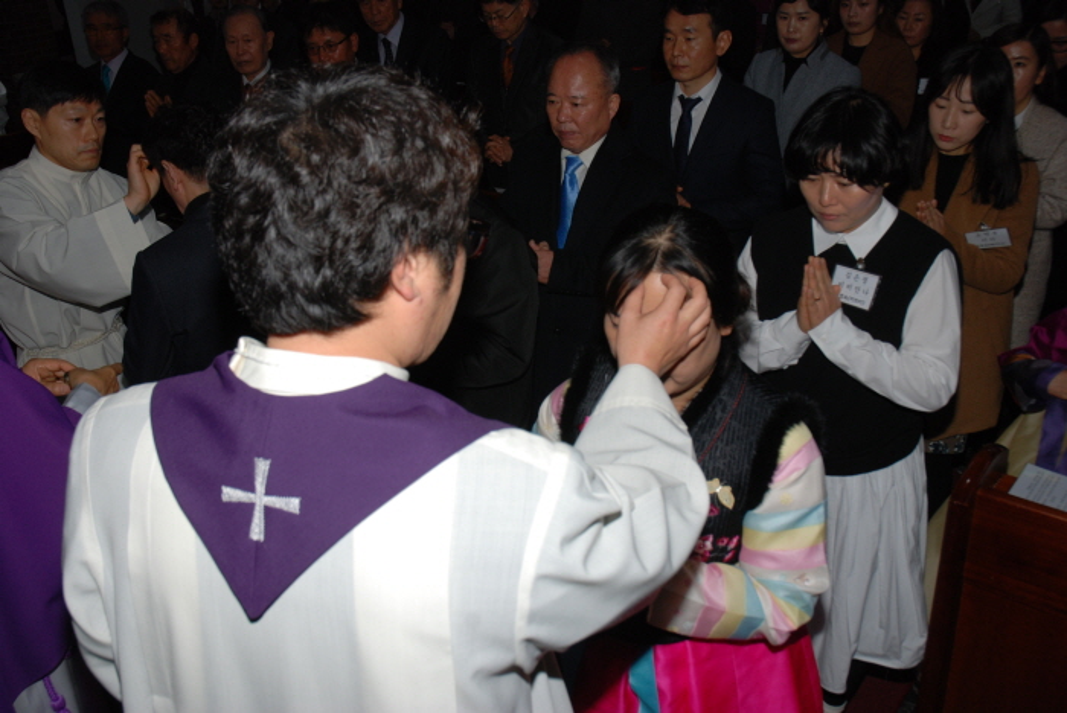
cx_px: 534
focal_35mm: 36
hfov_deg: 53.1
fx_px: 1068
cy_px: 356
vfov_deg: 36.9
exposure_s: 1/60
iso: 200
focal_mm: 24
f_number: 8
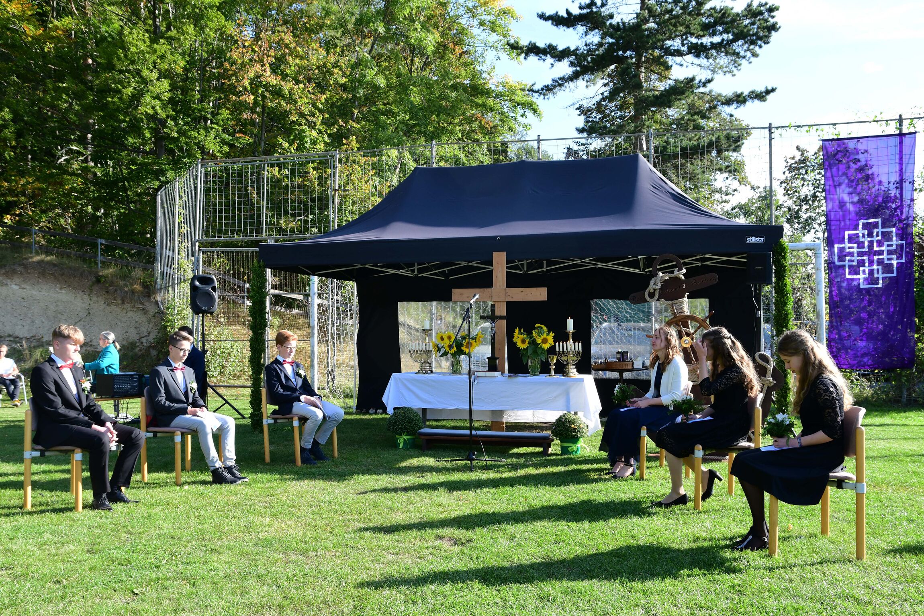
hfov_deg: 57.2
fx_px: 847
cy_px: 308
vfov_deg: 40.0
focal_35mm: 33
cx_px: 462
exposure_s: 1/250
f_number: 8
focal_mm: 22
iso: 400
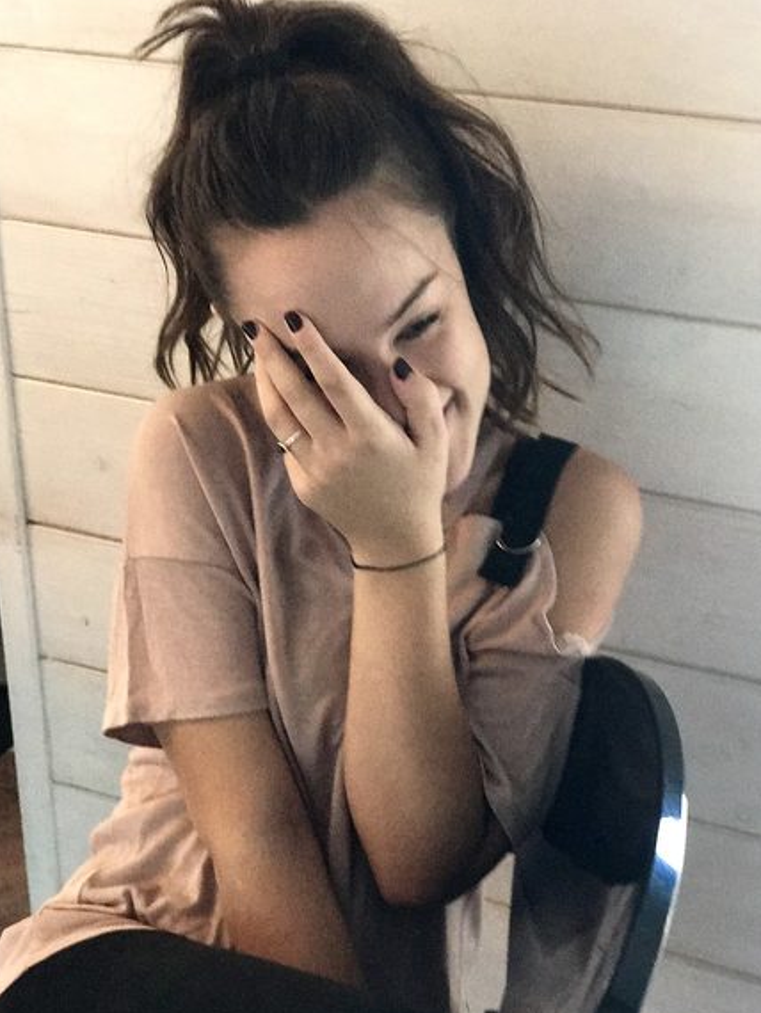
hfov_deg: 24.4
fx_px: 1757
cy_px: 517
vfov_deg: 32.2
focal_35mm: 60
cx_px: 386
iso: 400
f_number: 2.8
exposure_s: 1/50
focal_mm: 6.6
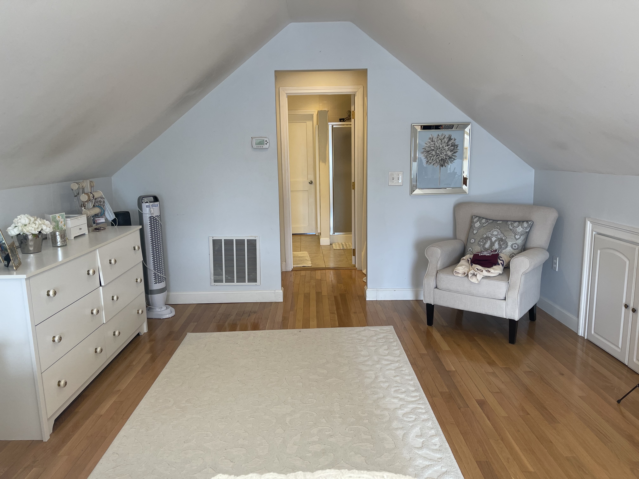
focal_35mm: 26
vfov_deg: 53.1
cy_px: 240
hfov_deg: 67.3
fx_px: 480
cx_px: 320
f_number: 1.6
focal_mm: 5.1
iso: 80
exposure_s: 1/120
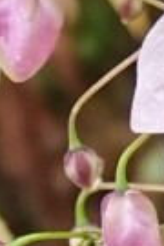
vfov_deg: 7.5
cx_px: 364
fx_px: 1859
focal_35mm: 272
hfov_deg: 4.9
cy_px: 280
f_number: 1.9
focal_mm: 4.95
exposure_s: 1/100
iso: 536
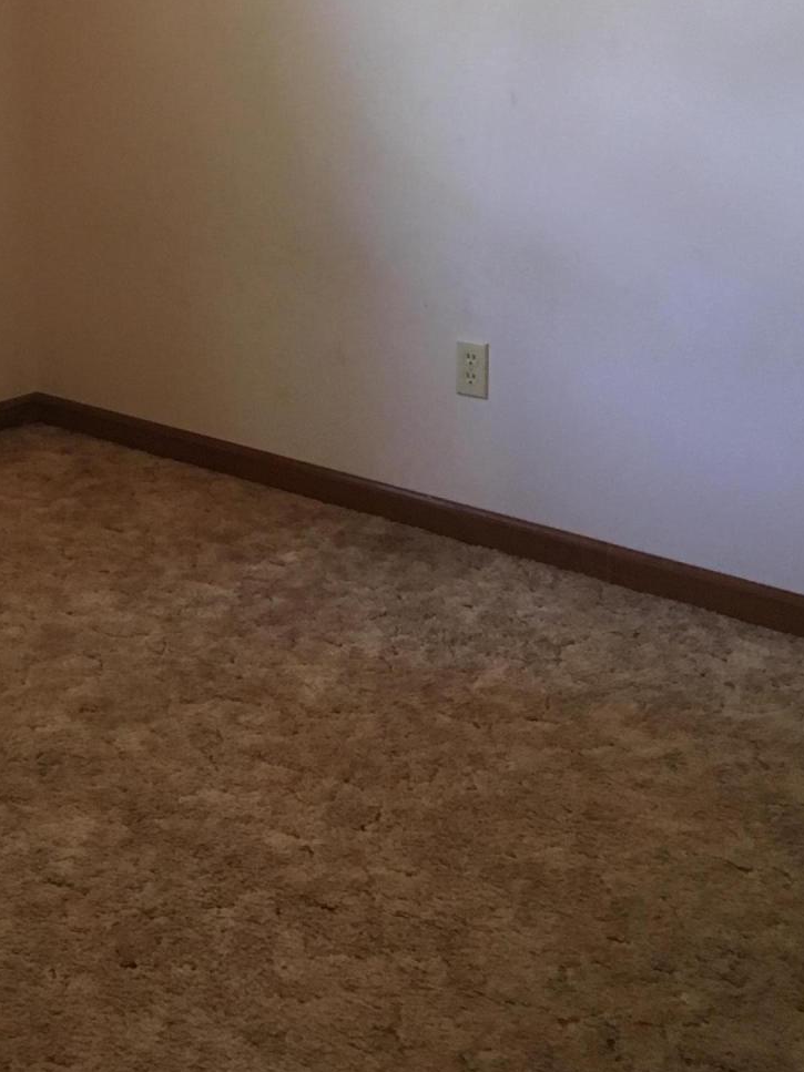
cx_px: 63
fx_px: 1859
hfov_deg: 23.7
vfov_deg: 31.4
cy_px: 216
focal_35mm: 60
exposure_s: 1/24
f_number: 2.2
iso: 200
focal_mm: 4.15
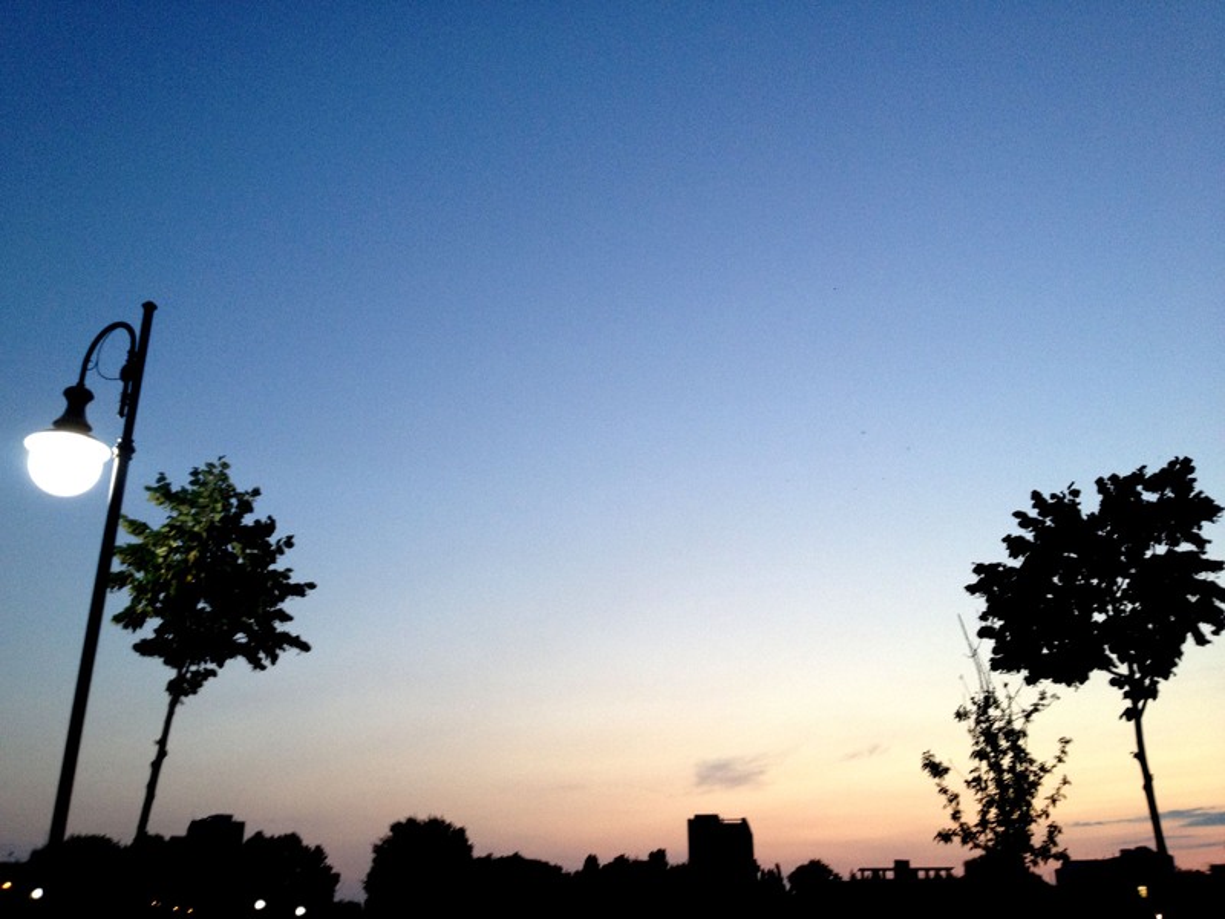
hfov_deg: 52.6
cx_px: 612
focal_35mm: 35
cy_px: 460
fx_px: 1239
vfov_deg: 40.7
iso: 125
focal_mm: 4.28
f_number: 2.4
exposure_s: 1/20
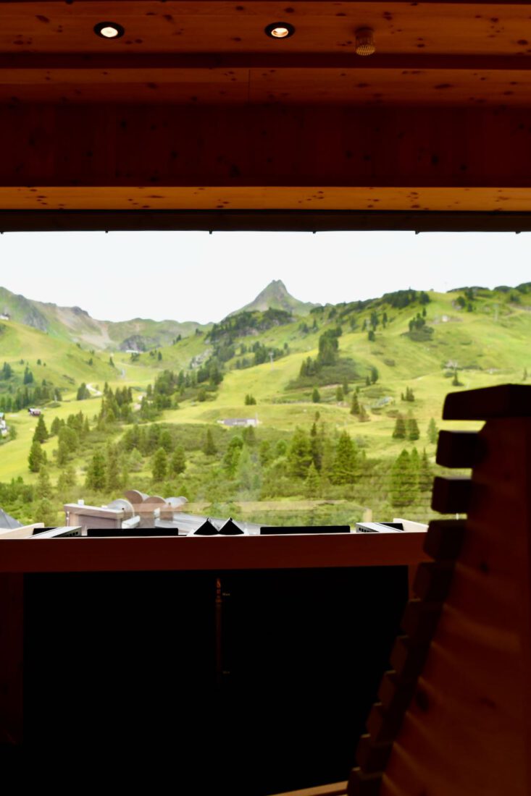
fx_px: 797
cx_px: 266
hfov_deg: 36.9
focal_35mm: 36
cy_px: 398
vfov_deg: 53.1
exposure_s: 1/250
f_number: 5
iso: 400
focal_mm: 24
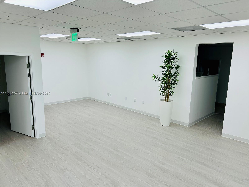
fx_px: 187
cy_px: 94
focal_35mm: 26
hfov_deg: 67.3
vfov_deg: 53.1
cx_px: 124
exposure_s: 1/130
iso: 32
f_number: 1.5
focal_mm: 5.7
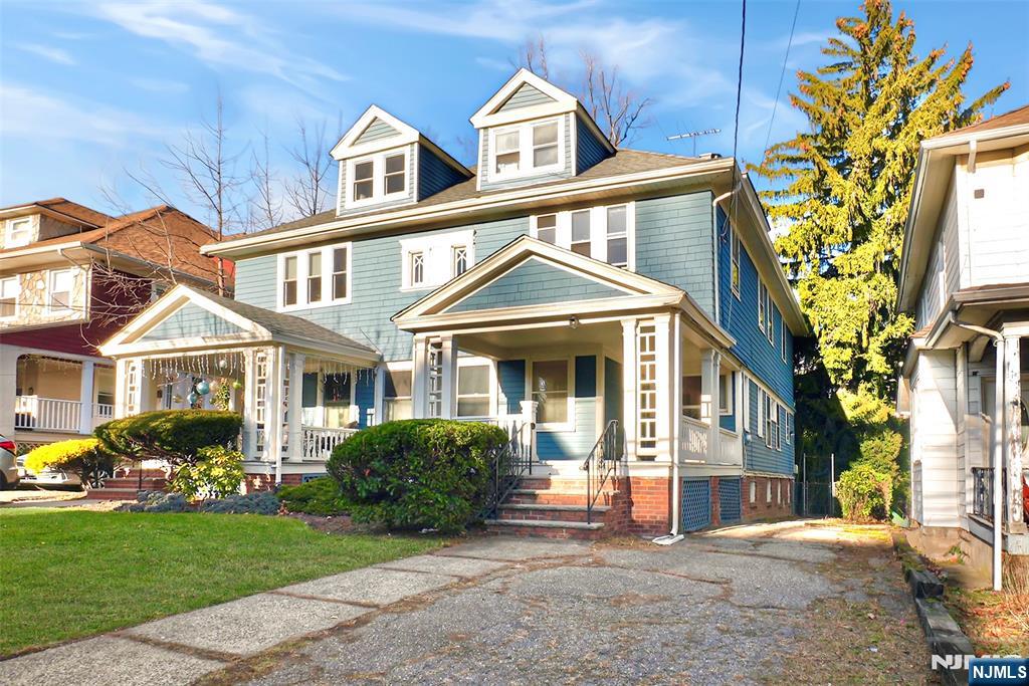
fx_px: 600
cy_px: 343
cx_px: 514
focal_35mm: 21
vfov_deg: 59.5
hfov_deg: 81.2
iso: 320
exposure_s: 1/60
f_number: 22
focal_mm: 14
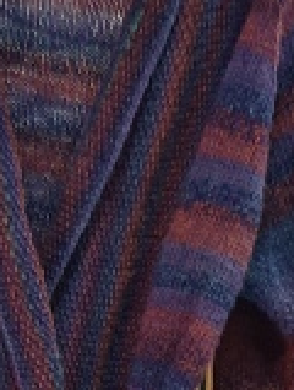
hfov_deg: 19.1
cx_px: 32
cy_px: 329
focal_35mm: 76
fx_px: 857
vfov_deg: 25.0
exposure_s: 1/13
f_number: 1.5
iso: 250
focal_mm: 4.3
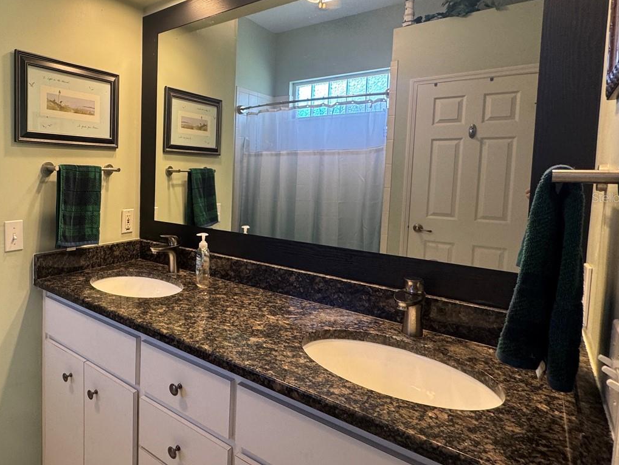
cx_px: 163
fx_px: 393
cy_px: 197
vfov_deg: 60.8
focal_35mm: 22
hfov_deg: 71.7
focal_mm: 2.22
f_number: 2.2
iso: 160
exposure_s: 1/60
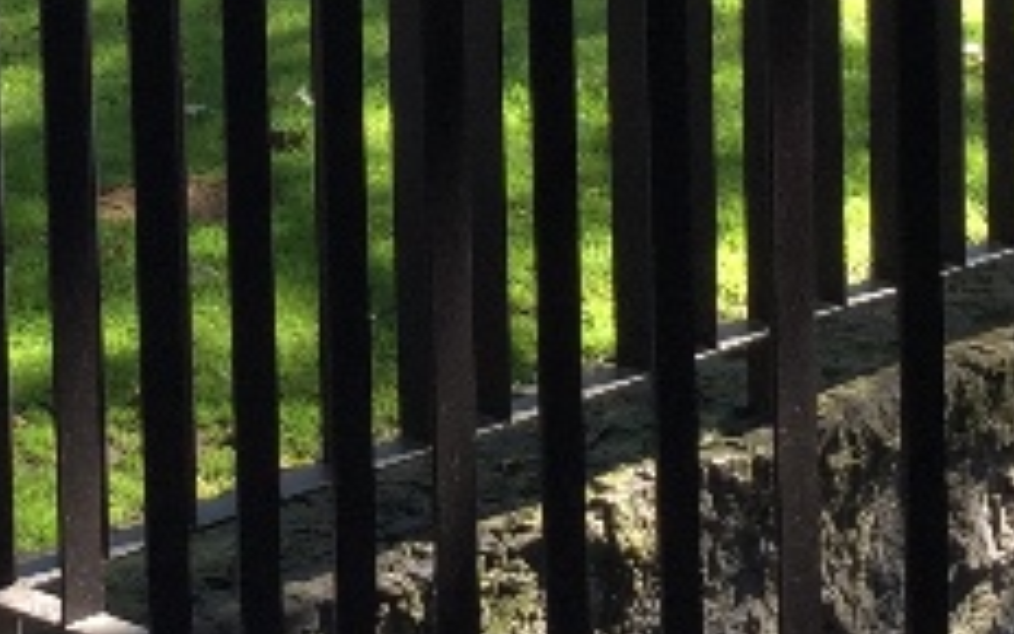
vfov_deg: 8.8
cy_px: -385
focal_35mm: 145
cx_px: 57
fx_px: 4007
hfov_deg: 14.2
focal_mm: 3.3
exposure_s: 1/120
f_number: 2.4
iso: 25
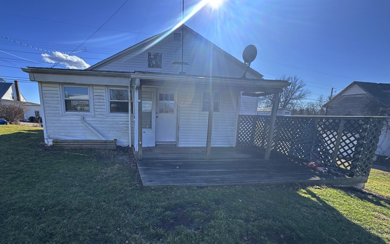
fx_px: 159
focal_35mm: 15
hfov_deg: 101.5
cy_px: 133
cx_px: 196
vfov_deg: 74.6
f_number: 2.2
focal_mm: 2.22
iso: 50
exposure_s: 1/652
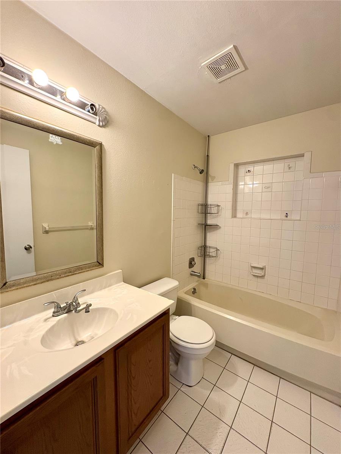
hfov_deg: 85.7
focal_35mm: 14
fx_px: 184
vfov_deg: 102.1
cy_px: 227
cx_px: 170
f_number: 2.2
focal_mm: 2.22
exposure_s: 1/120
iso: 250
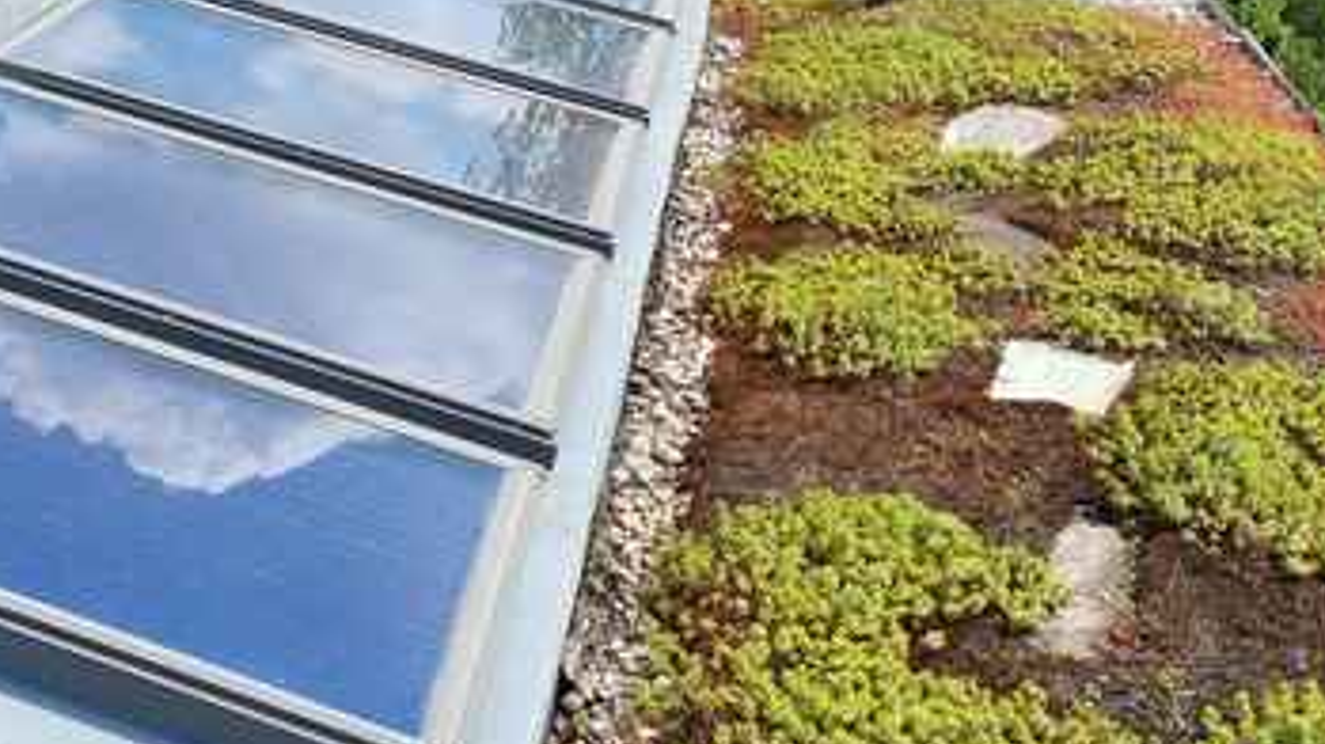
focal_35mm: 52
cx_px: 224
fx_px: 1826
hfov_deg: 38.1
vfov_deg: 23.0
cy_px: 285
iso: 50
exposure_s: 1/2216
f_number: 1.8
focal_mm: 5.4
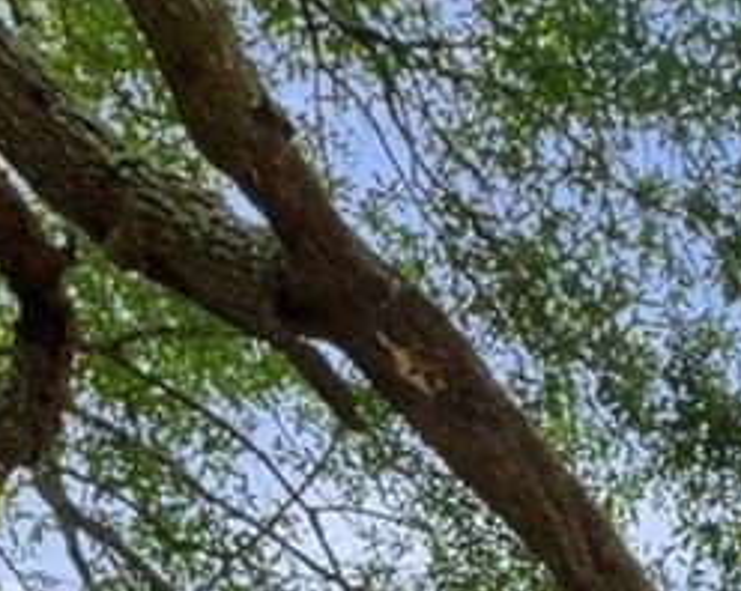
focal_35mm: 118
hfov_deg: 14.8
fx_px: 2586
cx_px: 1213
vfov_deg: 10.8
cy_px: 1492
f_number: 8
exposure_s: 1/250
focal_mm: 13
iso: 250
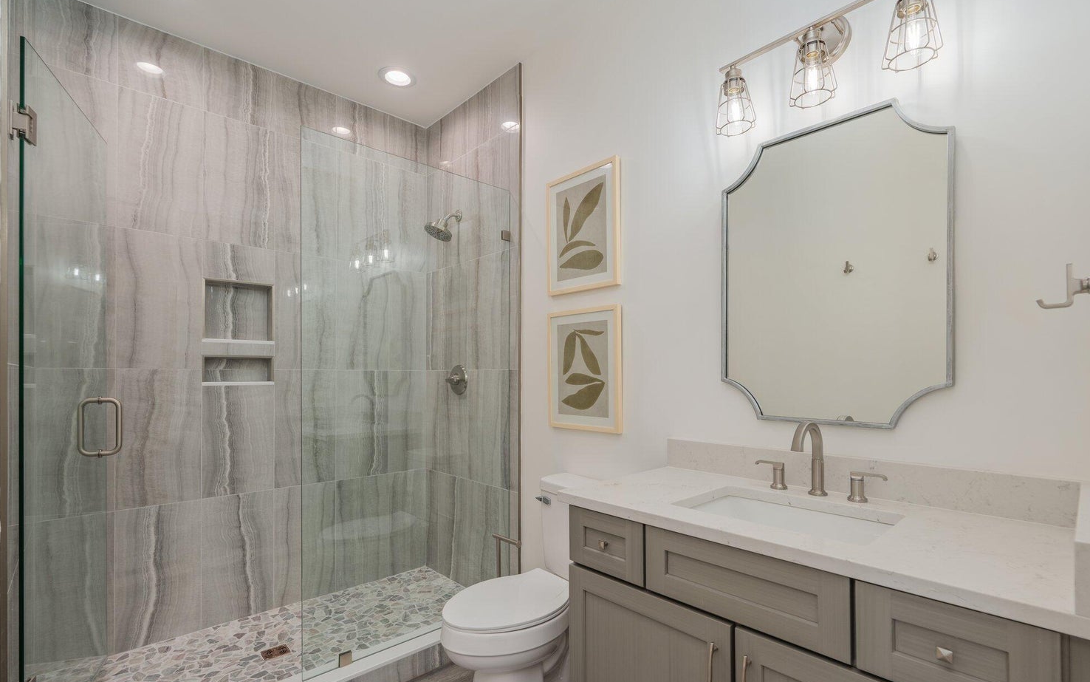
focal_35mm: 17
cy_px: 373
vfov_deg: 67.9
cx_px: 552
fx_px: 505
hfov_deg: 94.3
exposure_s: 1/30
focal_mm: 16
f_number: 9
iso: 100
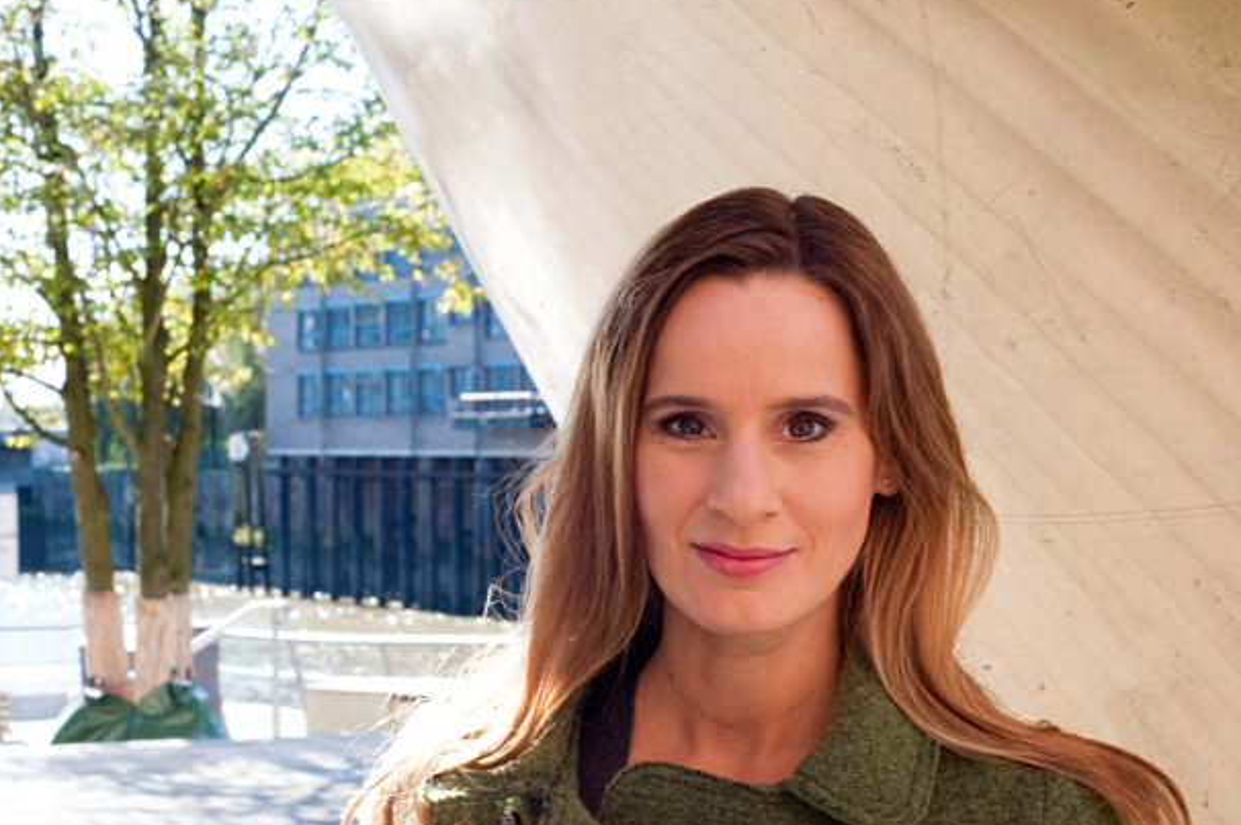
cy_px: 572
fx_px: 2928
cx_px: 559
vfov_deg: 16.0
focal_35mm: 85
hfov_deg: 23.9
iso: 400
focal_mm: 50
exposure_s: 1/100
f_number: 13
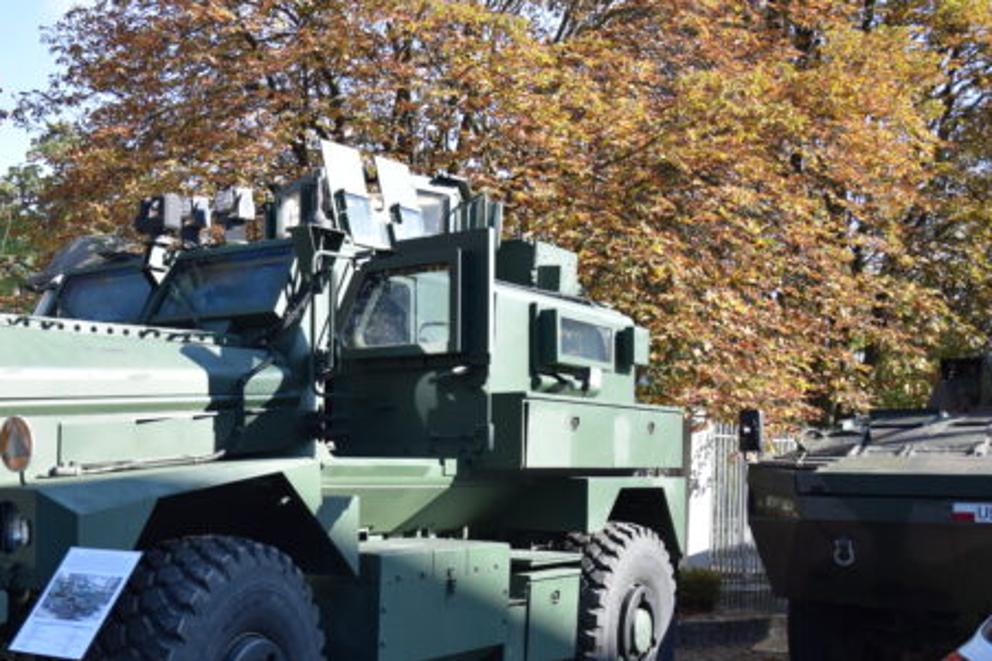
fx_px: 1184
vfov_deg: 30.8
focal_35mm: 43
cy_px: 470
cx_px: 211
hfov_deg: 43.5
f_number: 4
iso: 450
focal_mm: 18
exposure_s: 1/1000
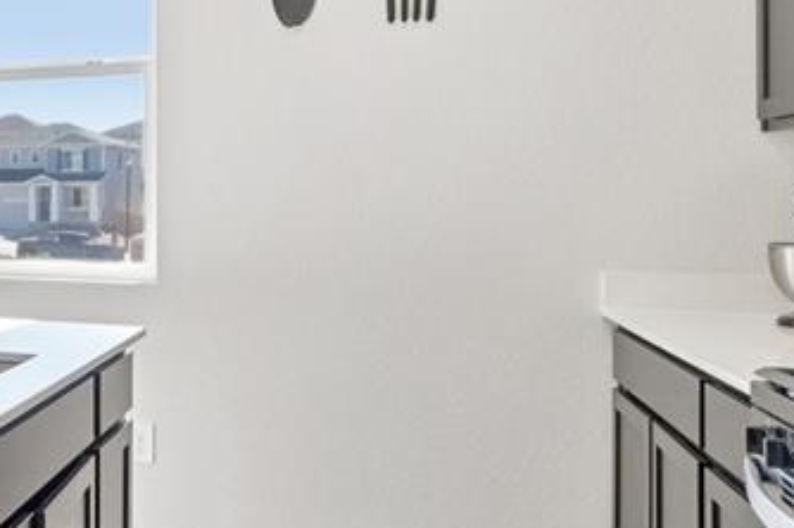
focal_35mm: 46
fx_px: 1014
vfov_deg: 29.1
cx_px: -181
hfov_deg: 33.8
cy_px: 195
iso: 800
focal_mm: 10
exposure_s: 1/30
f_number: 8
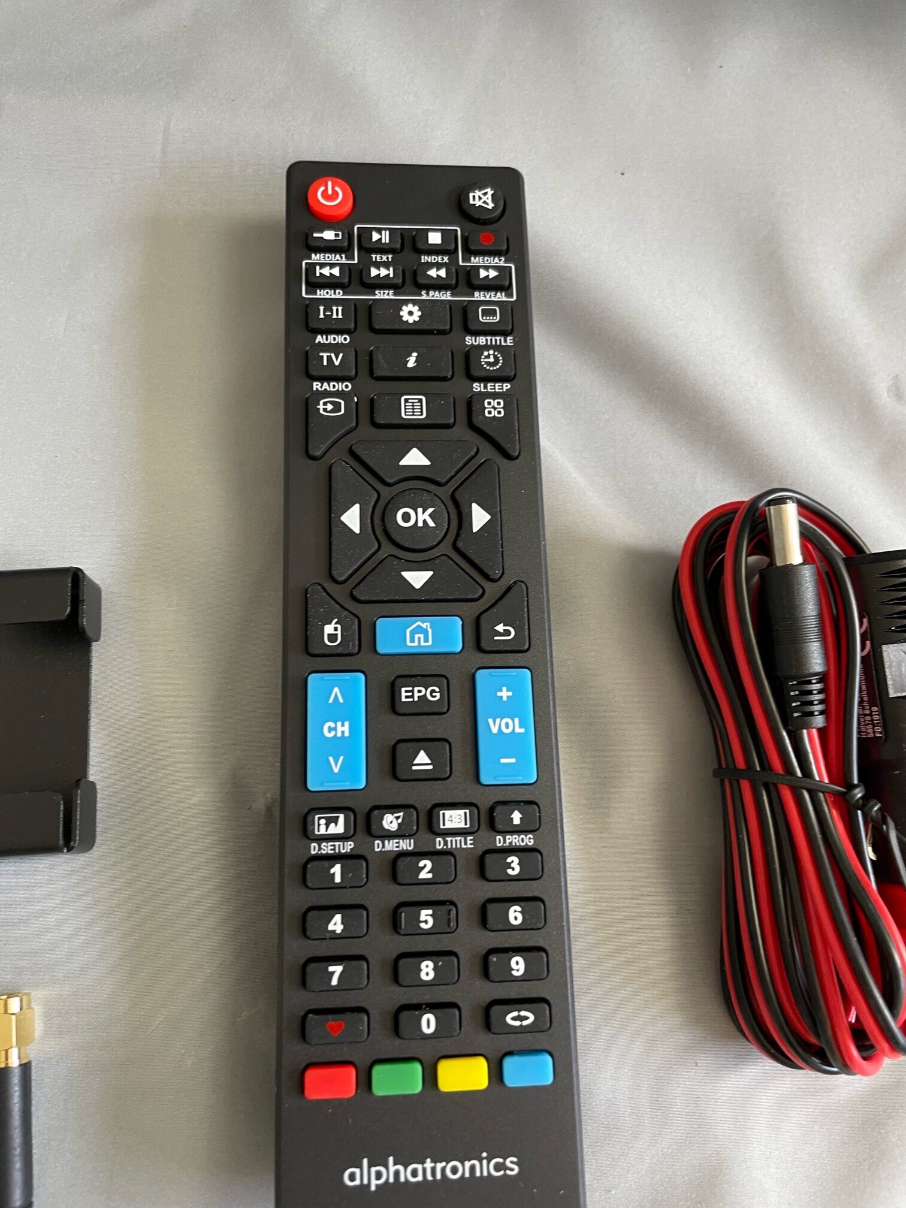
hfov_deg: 53.1
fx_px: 907
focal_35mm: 26
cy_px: 604
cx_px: 453
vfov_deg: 67.3
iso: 100
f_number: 1.6
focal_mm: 4.2
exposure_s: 1/50
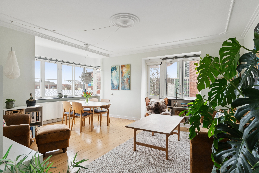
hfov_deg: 86.3
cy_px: 86
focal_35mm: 19
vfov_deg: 64.0
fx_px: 138
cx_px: 130
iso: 250
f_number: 7.1
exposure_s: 1/50
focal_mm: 12.8
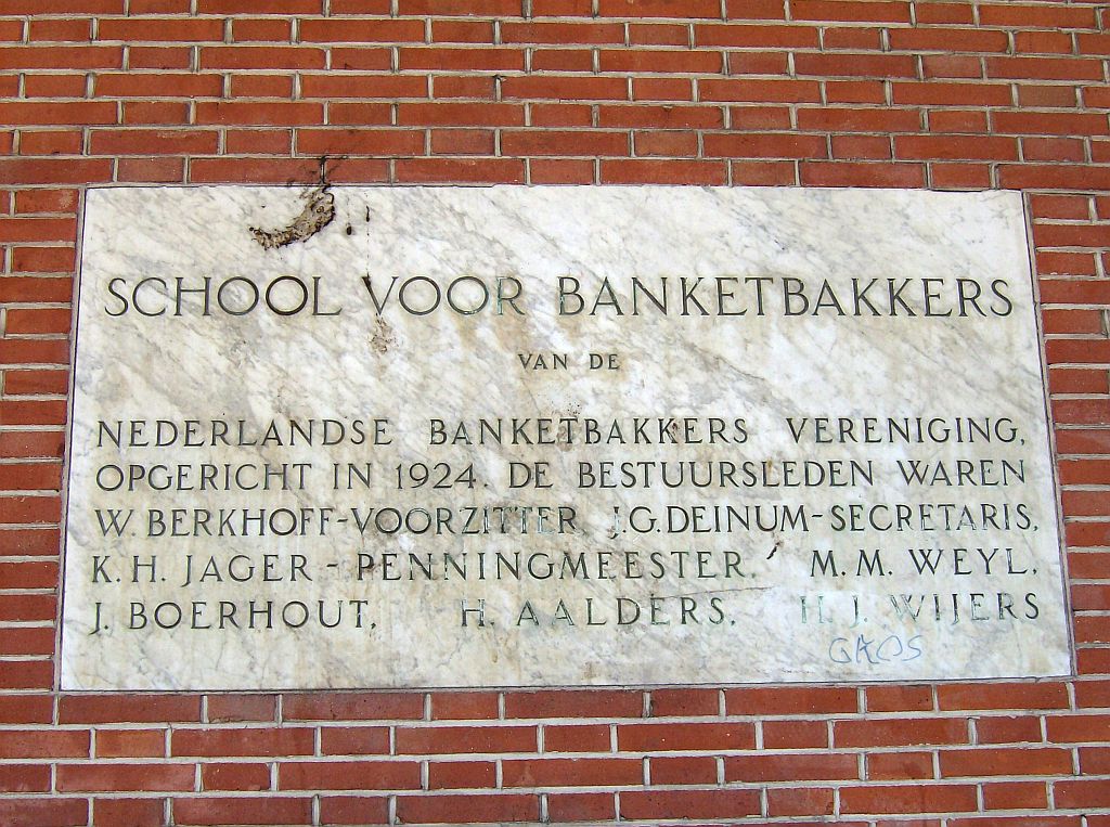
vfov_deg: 26.0
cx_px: 555
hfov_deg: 34.4
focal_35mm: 56
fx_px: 1792
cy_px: 414
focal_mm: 9.3
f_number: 5.6
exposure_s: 1/261
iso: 100
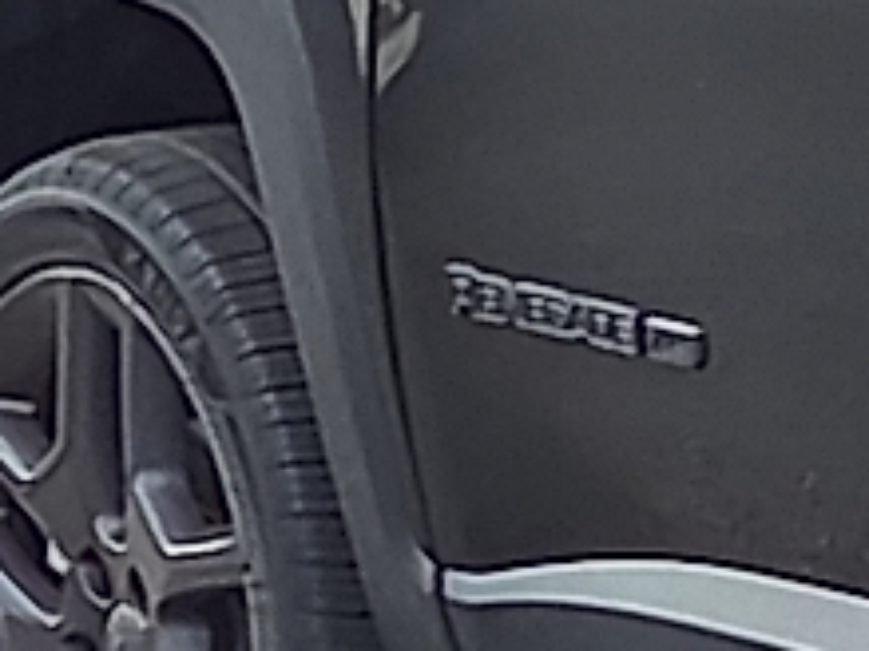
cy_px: 40
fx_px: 9735
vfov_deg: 3.8
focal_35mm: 388
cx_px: 2726
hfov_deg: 4.8
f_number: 1.8
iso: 25
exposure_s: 1/667
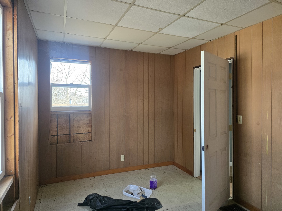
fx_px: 187
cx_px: 141
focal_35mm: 23
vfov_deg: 58.9
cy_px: 106
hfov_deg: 73.9
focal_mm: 6.3
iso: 160
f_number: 1.7
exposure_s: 1/120
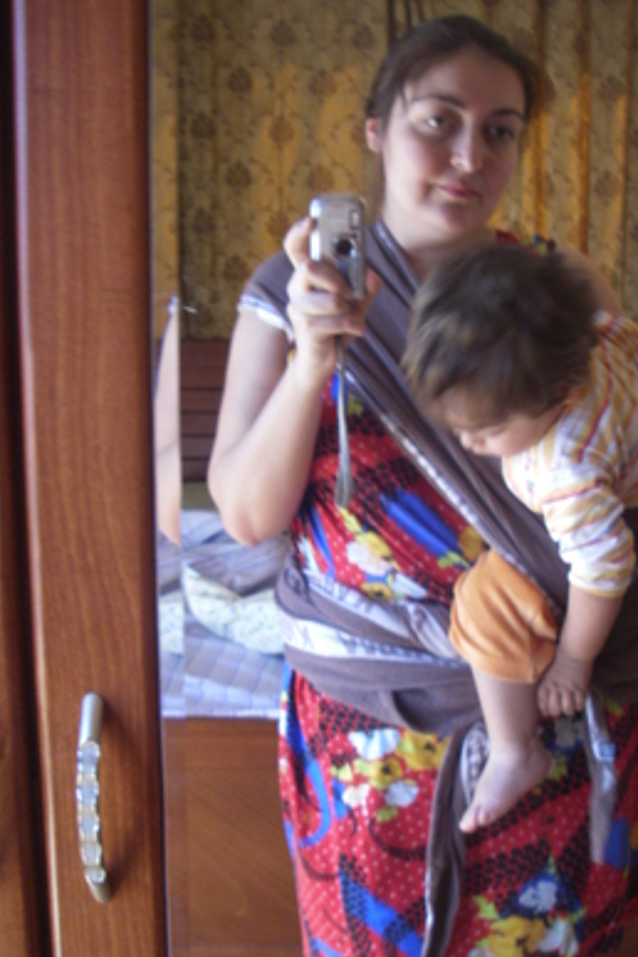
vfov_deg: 42.6
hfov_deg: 29.2
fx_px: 1223
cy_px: 554
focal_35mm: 46
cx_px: 317
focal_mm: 6.3
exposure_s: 1/40
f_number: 3.3
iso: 160
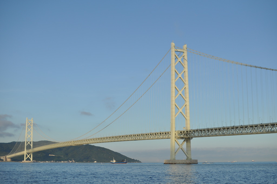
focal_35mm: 52
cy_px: 92
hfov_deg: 37.9
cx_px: 138
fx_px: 403
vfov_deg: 25.7
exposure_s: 1/2500
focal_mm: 35
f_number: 3.2
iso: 200
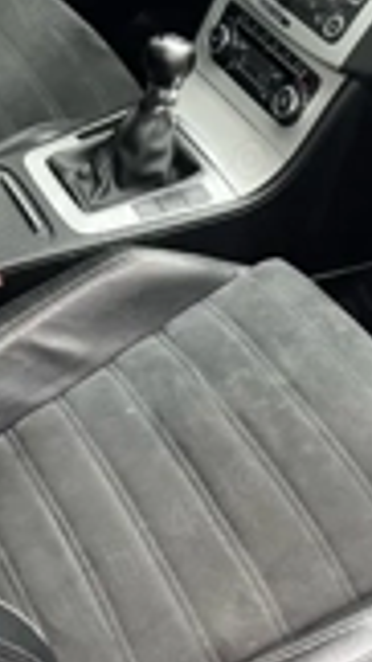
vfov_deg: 30.1
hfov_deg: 17.2
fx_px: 1229
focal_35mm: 70
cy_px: 286
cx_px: 217
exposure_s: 1/60
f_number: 1.5
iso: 200
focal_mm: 5.7
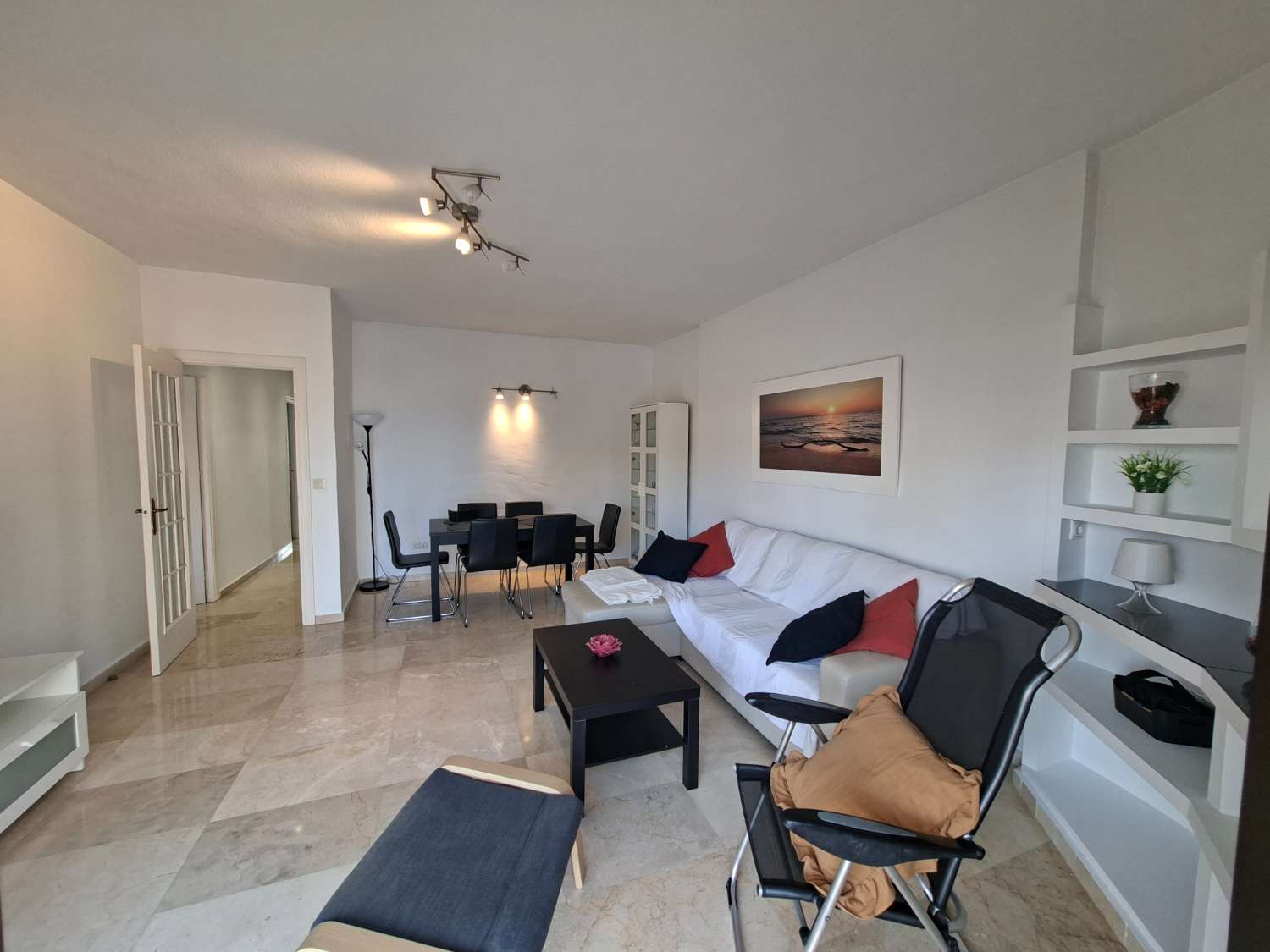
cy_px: 476
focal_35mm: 13
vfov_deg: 89.9
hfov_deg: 106.2
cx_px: 635
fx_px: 477
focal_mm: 1.74
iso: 50
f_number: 2.2
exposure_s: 1/40
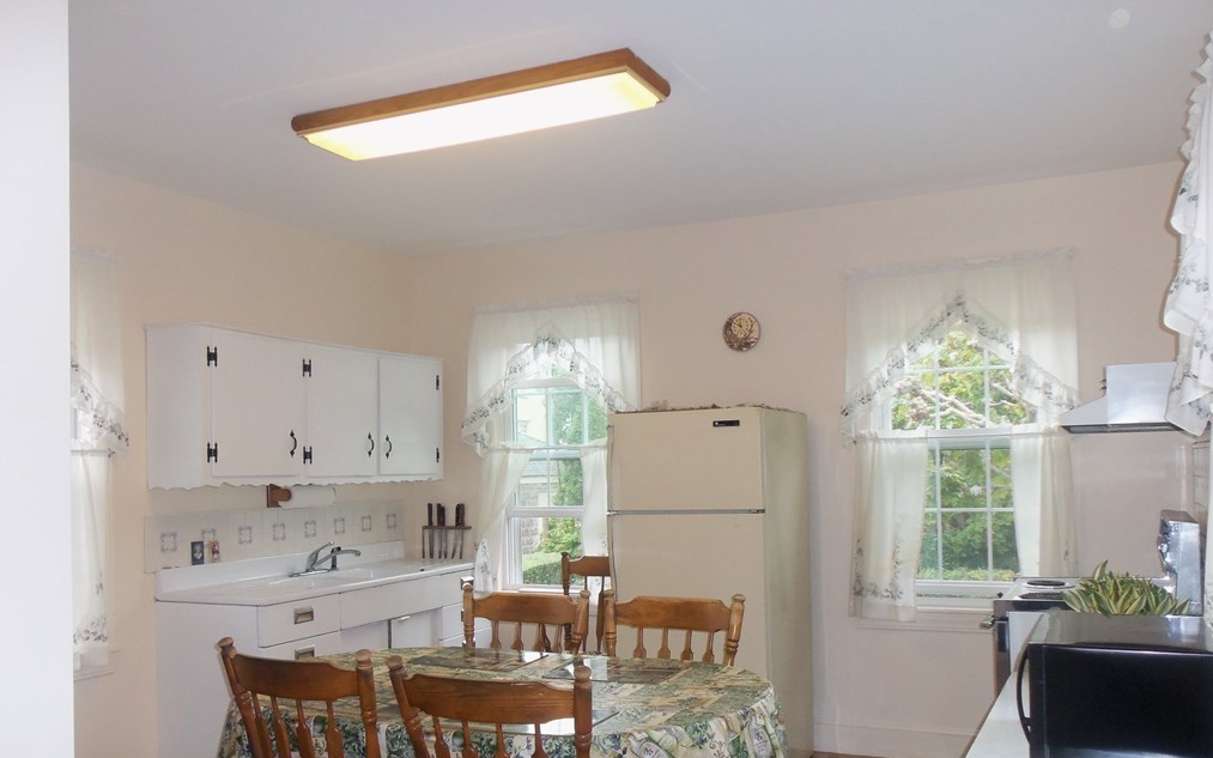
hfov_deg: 62.9
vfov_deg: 41.6
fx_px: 992
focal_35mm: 30
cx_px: 605
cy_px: 455
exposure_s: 1/60
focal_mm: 5.1
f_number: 3.3
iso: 200
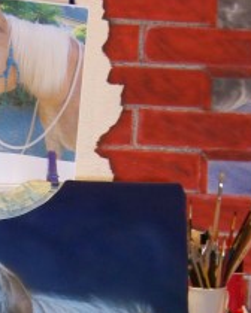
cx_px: 20
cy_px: 364
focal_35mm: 178
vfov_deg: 10.7
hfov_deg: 8.6
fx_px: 1653
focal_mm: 13.2
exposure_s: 1/30
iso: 200
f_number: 3.2
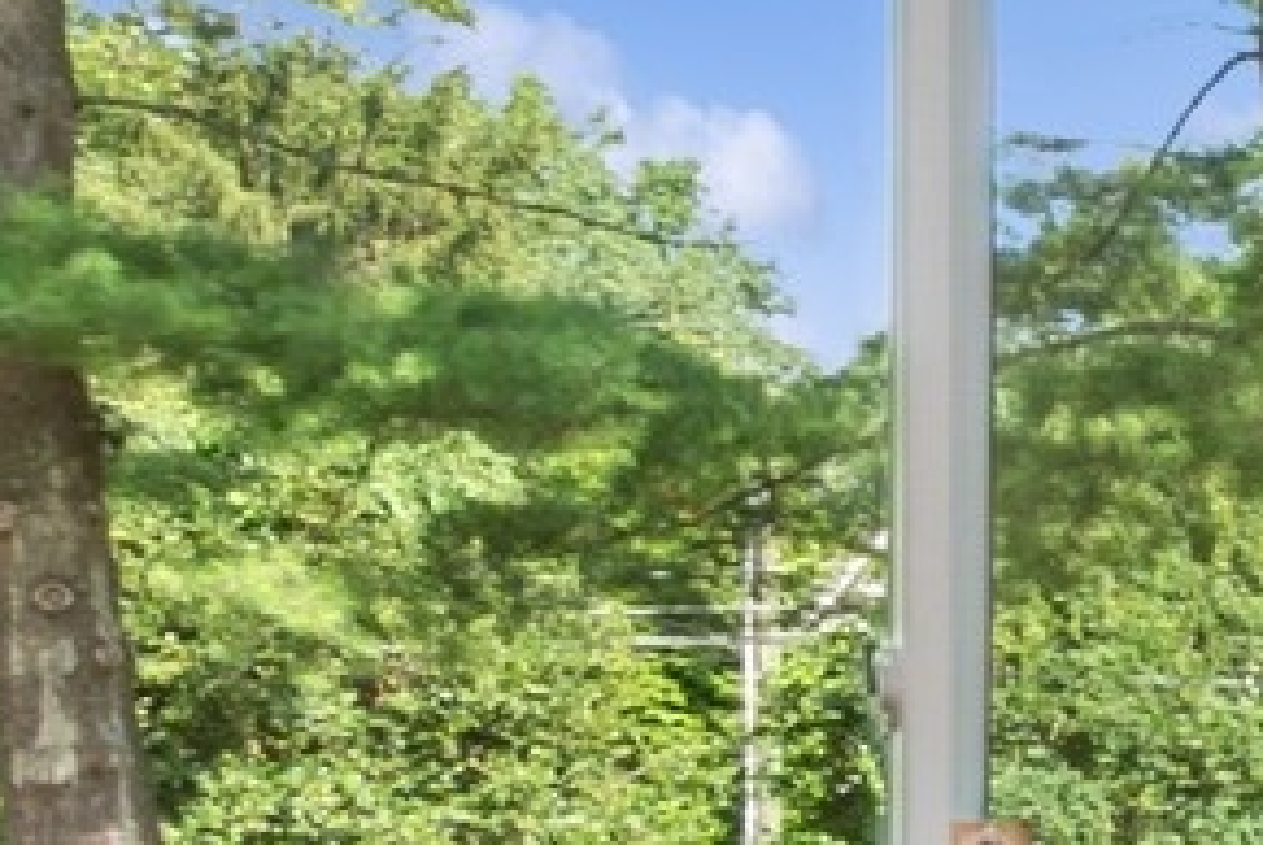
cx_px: 3676
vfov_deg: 14.2
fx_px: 3266
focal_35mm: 93
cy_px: 1063
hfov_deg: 11.9
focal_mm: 10
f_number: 11
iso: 100
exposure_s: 1/2
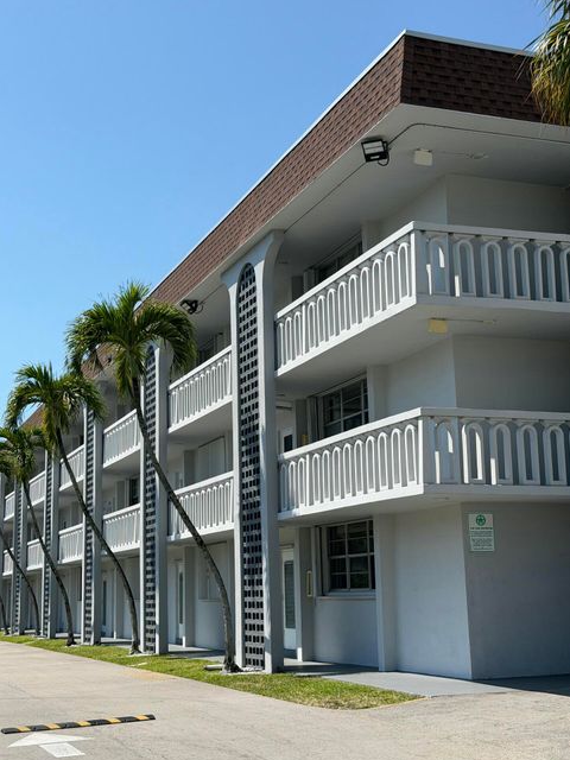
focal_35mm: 50
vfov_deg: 38.2
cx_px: 277
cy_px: 394
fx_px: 1098
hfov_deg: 29.1
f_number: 1.78
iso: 80
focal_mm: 6.76
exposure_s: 1/7143
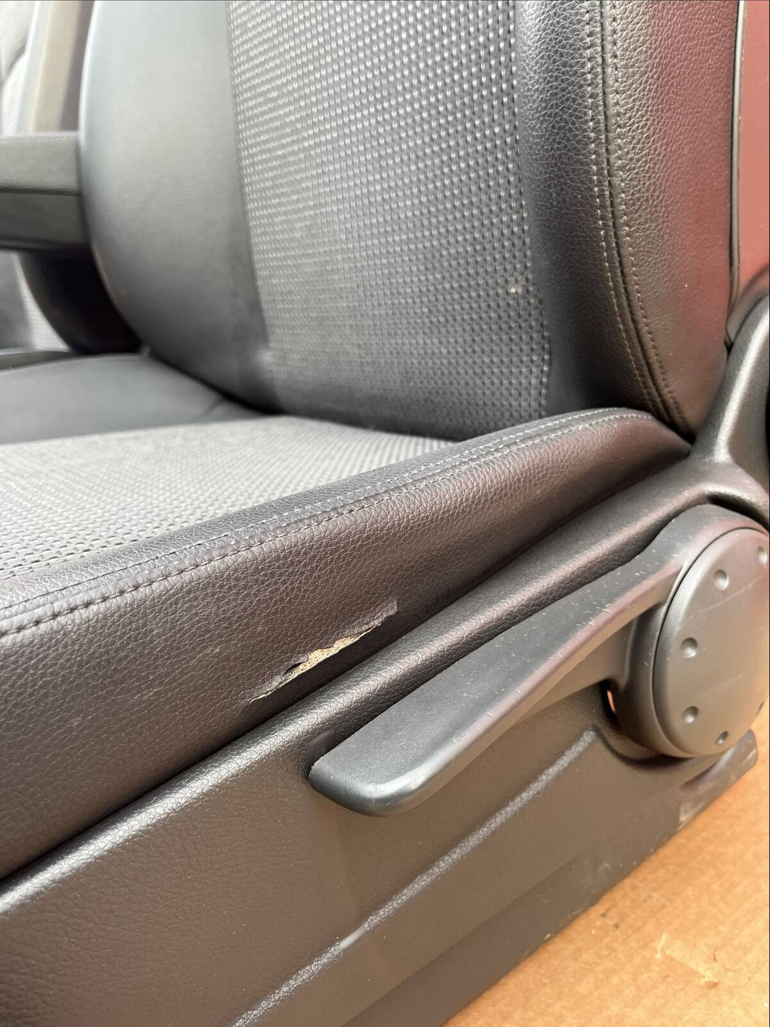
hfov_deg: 53.1
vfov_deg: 67.3
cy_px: 514
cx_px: 385
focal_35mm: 26
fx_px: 771
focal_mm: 5.1
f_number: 1.6
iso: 125
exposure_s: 1/121
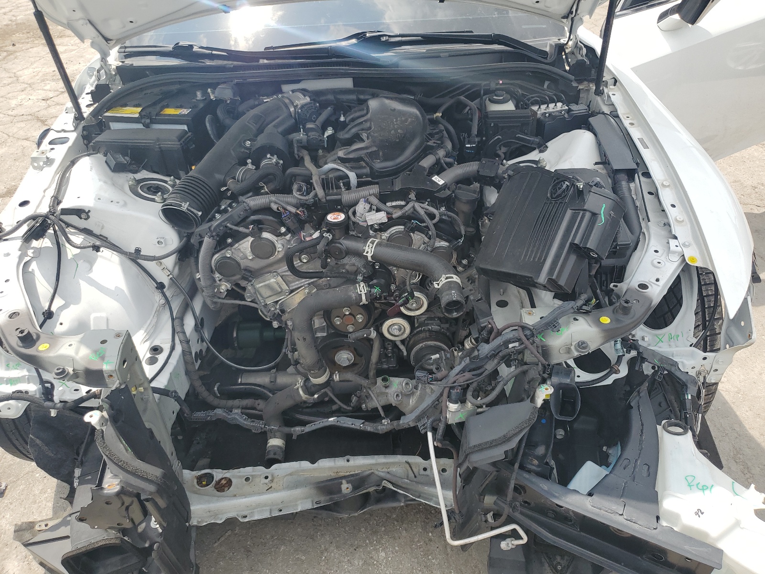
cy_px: 287
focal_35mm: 26
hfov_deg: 67.3
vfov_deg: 53.1
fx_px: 575
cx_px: 382
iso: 50
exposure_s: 1/2000
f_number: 1.5
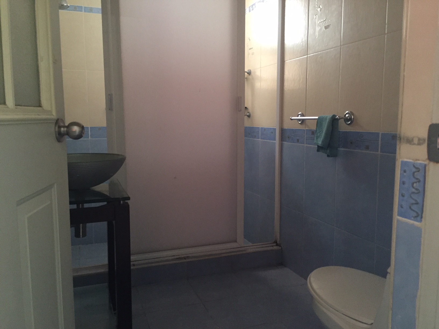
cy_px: 164
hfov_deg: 61.7
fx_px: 368
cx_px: 220
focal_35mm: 29
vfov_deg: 48.2
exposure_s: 1/15
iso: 320
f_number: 2.2
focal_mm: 4.15
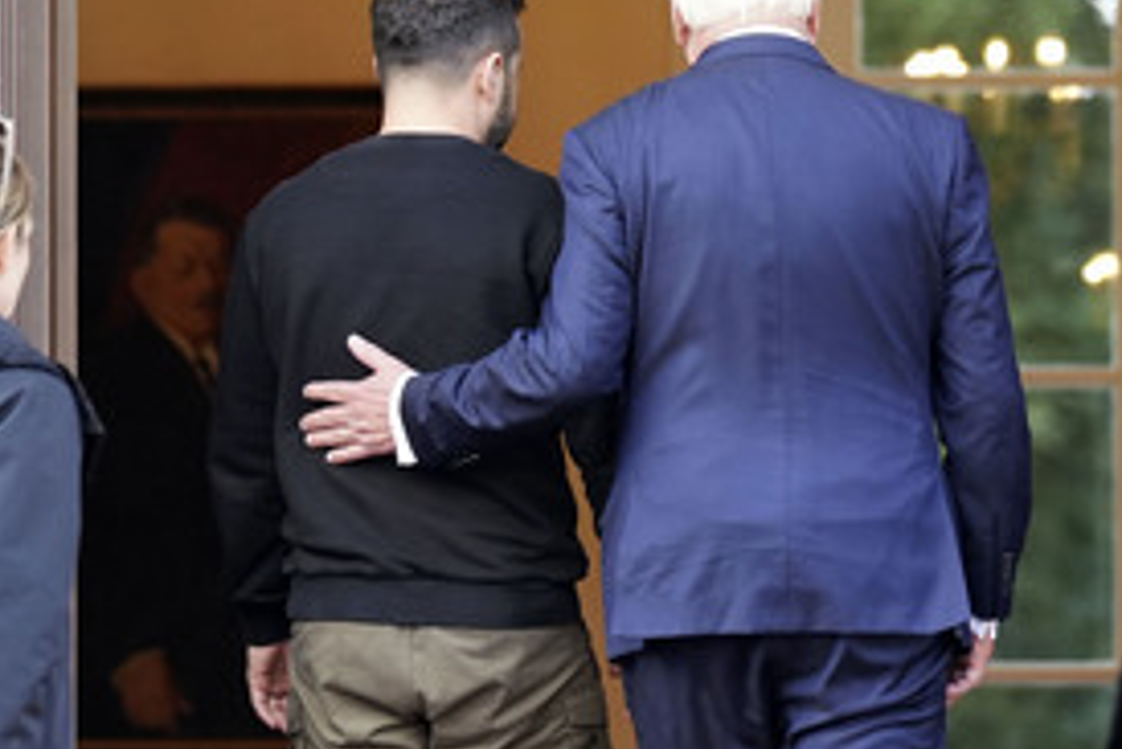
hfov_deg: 4.2
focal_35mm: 493
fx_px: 15373
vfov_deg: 2.8
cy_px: 266
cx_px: 616
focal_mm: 200
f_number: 5
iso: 1600
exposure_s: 1/250
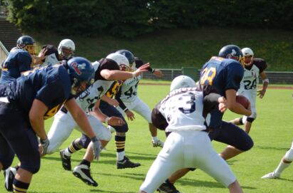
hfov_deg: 13.1
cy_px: 101
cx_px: 138
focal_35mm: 158
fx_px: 1279
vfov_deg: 8.7
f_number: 4.2
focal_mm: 95
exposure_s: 1/1000
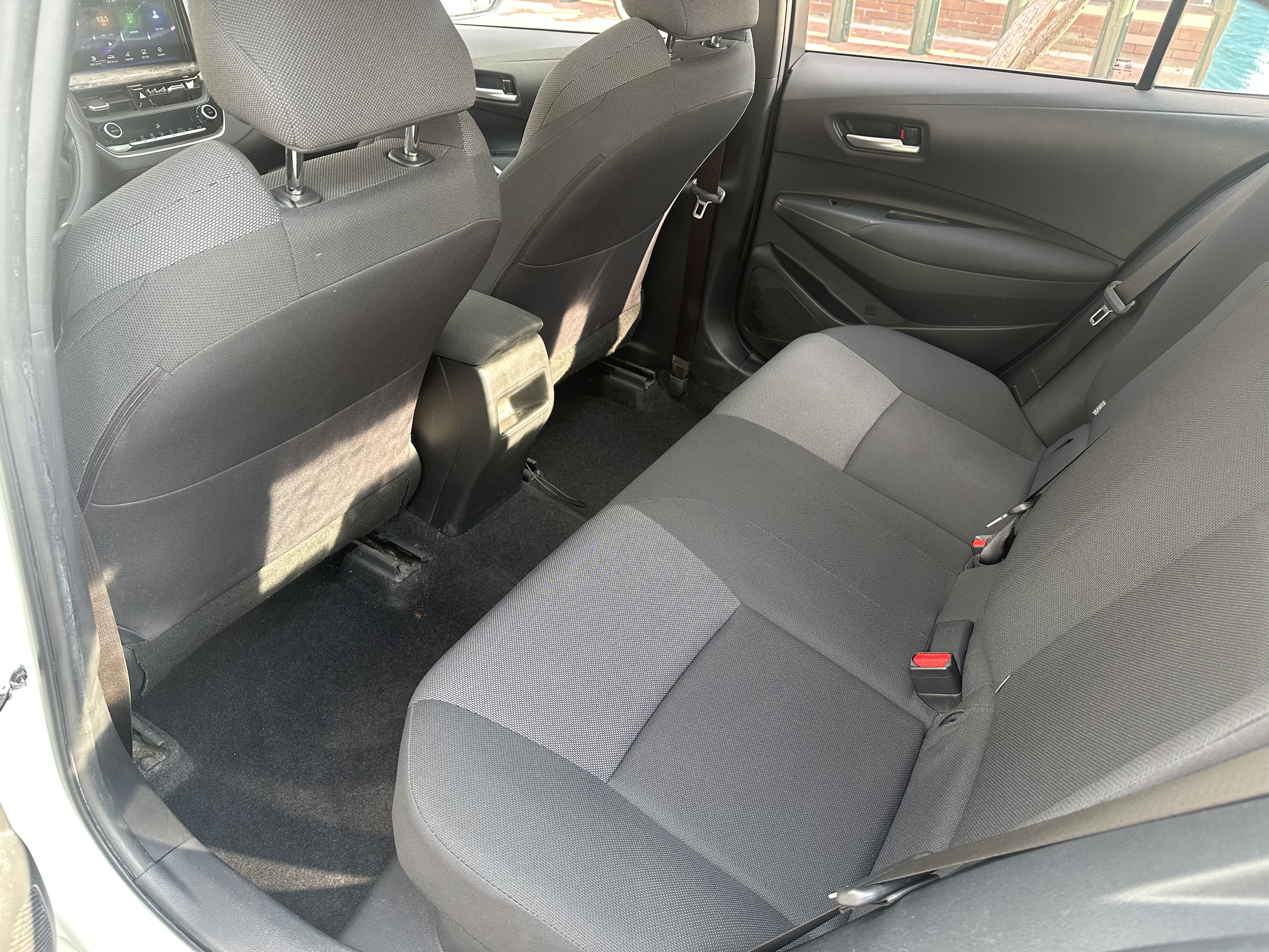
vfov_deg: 56.8
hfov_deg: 71.6
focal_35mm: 24
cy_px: 476
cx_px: 634
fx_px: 880
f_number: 1.78
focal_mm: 6.86
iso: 125
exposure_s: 1/121
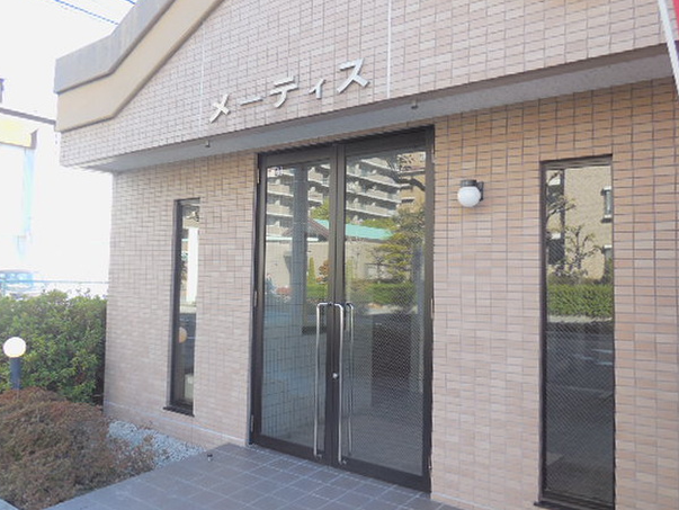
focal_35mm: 29
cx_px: 287
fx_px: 569
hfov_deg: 61.3
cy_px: 245
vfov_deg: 48.3
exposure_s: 1/125
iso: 125
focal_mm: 4.5
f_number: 3.1
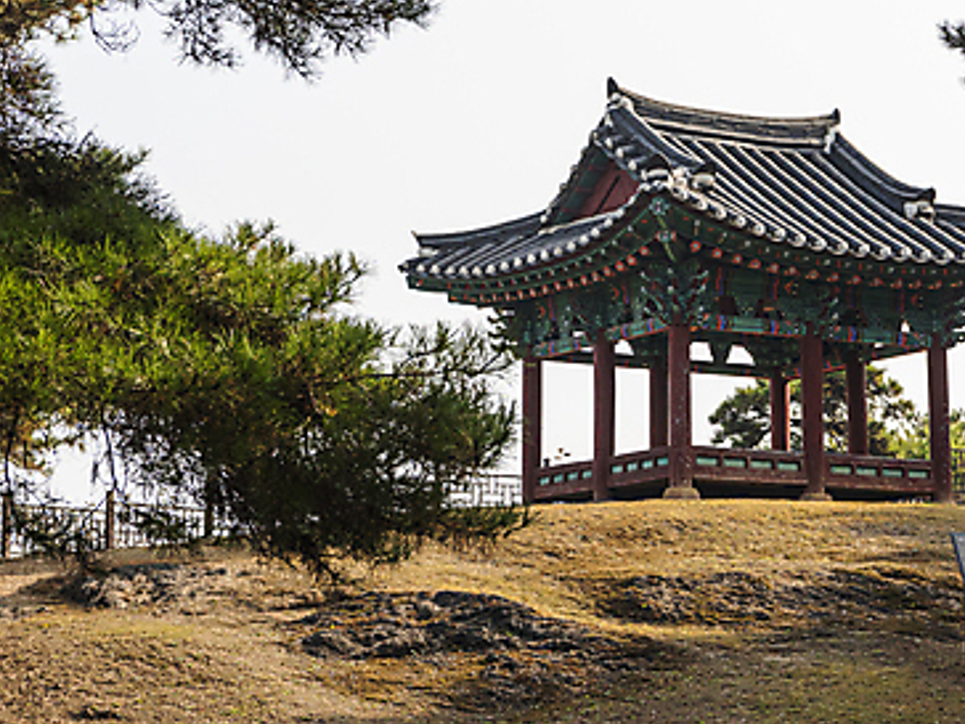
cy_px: 220
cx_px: 517
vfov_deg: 13.3
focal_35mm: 111
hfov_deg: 17.7
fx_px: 3094
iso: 500
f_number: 8
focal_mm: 70
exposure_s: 1/1000
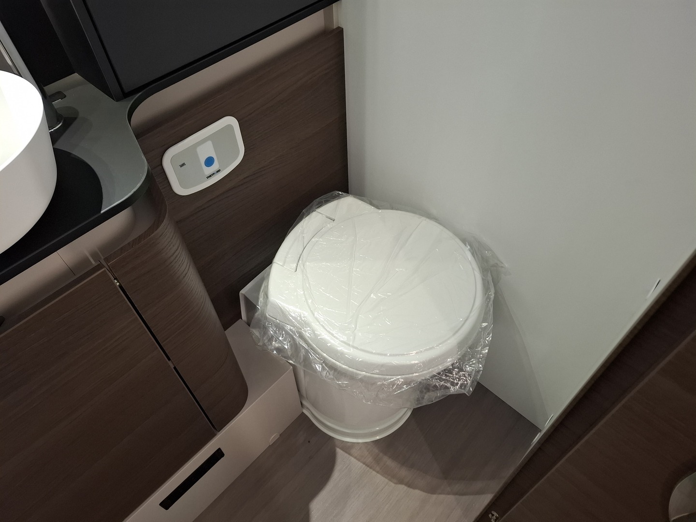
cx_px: 348
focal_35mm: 23
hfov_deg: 73.9
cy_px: 261
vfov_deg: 58.9
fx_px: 462
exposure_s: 1/50
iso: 320
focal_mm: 5.54
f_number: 1.8
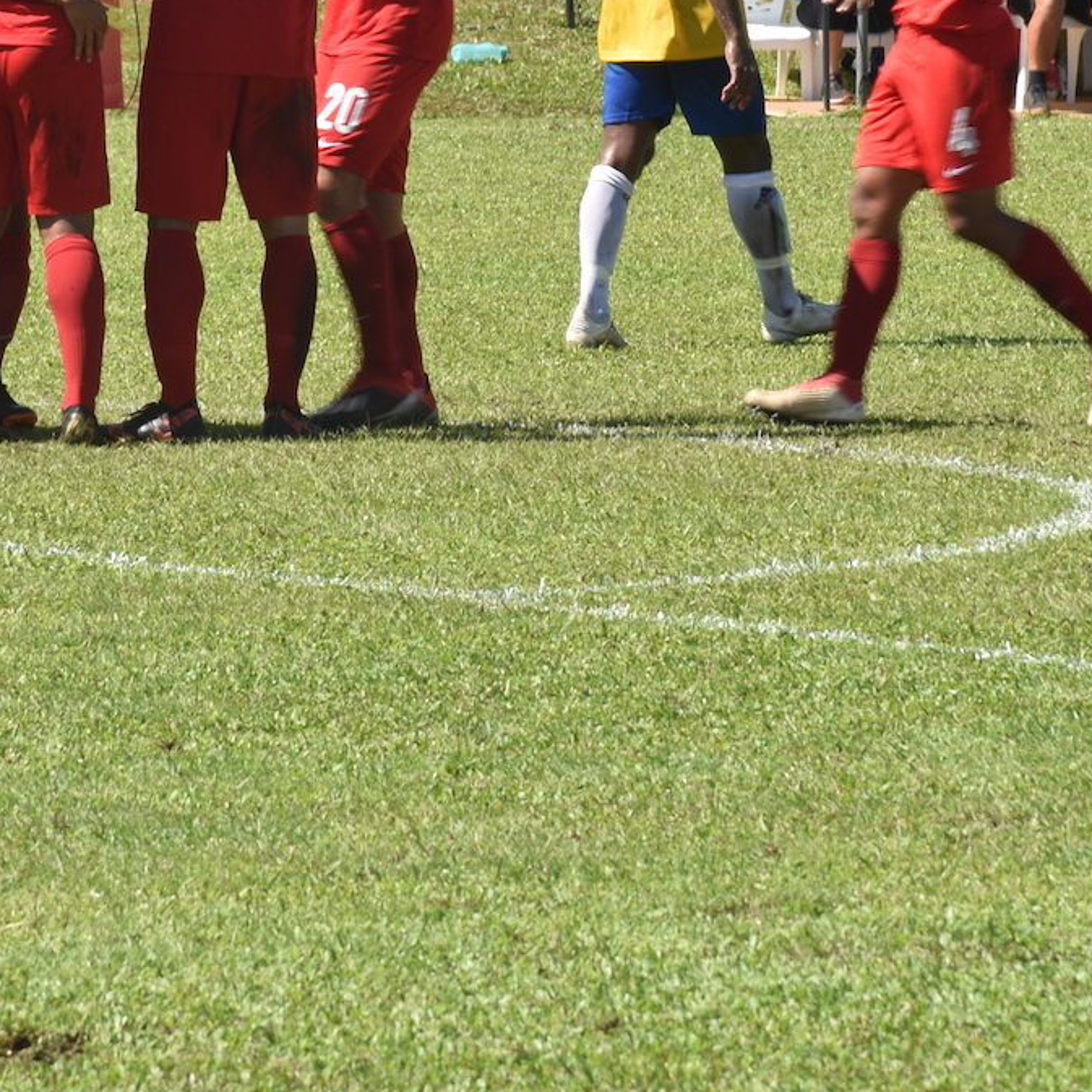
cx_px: 474
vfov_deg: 3.4
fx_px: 18166
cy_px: 161
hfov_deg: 3.4
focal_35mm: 509
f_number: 11
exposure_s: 1/100
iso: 100
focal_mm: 140
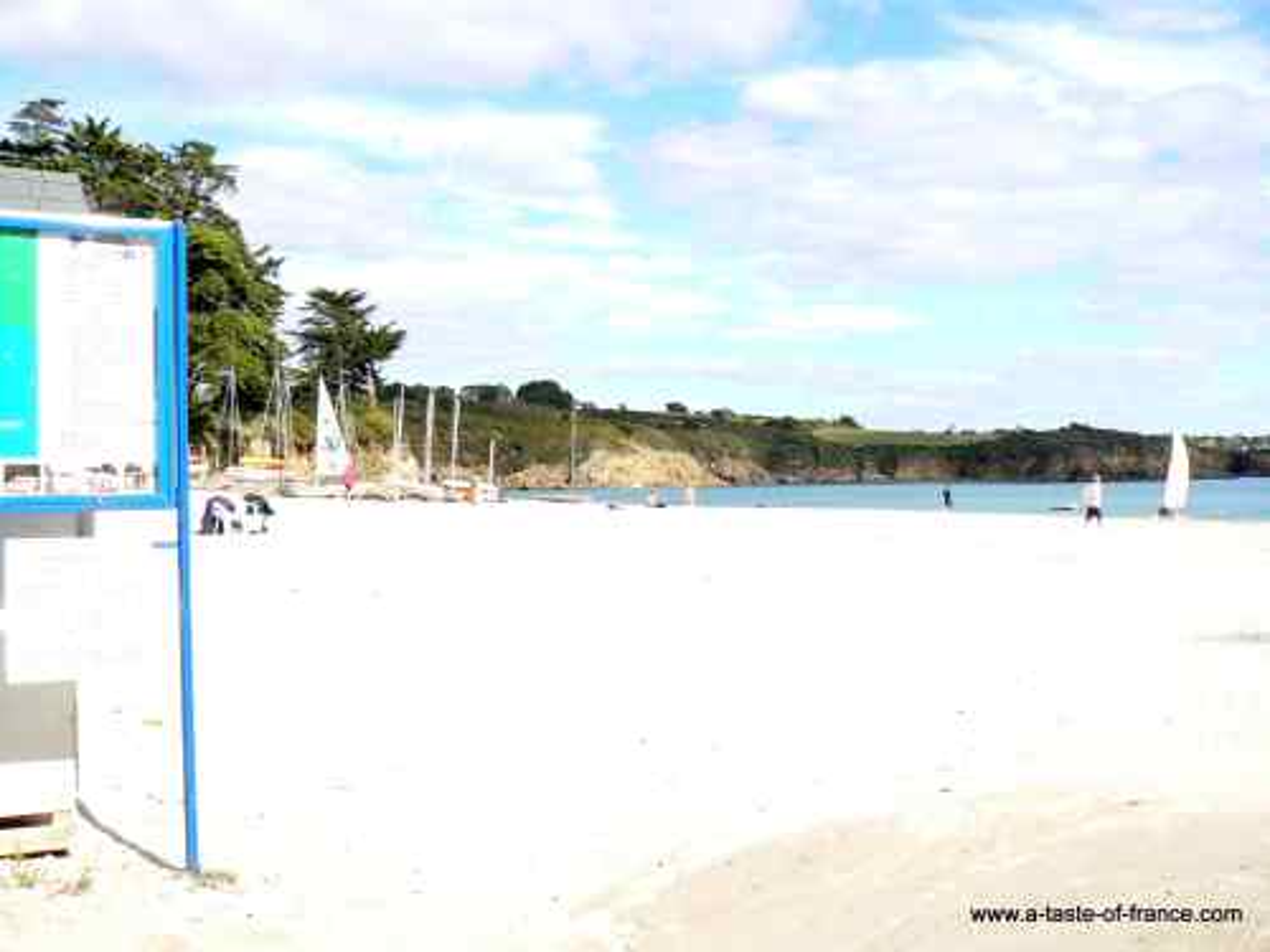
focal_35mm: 36
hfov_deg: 51.4
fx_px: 1321
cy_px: 476
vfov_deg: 39.7
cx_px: 635
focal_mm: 6
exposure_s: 1/1000
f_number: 2.8
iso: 100
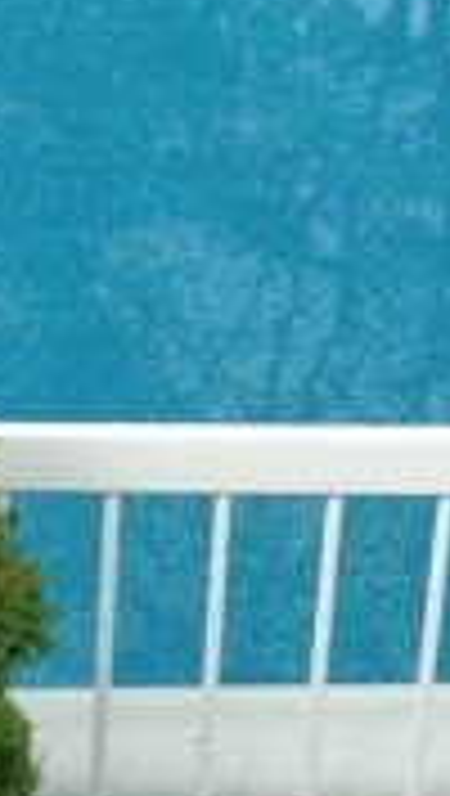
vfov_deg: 13.7
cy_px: 144
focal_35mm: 156
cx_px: -104
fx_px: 3298
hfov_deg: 7.7
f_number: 2.4
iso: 50
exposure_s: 1/919
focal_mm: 4.12
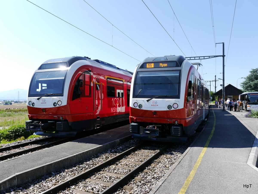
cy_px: 97
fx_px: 209
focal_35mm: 28
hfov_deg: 63.4
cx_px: 129
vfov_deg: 49.7
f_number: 7.1
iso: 160
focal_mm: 14
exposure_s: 1/320
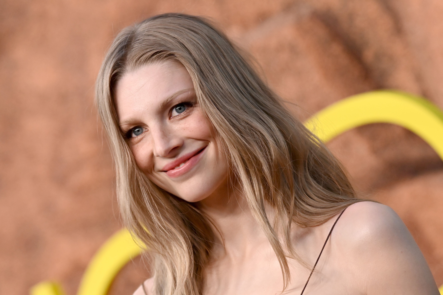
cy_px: 148
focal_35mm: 300
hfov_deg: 6.9
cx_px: 222
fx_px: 3691
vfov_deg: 4.6
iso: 8000
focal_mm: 300
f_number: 5.6
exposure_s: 1/1600
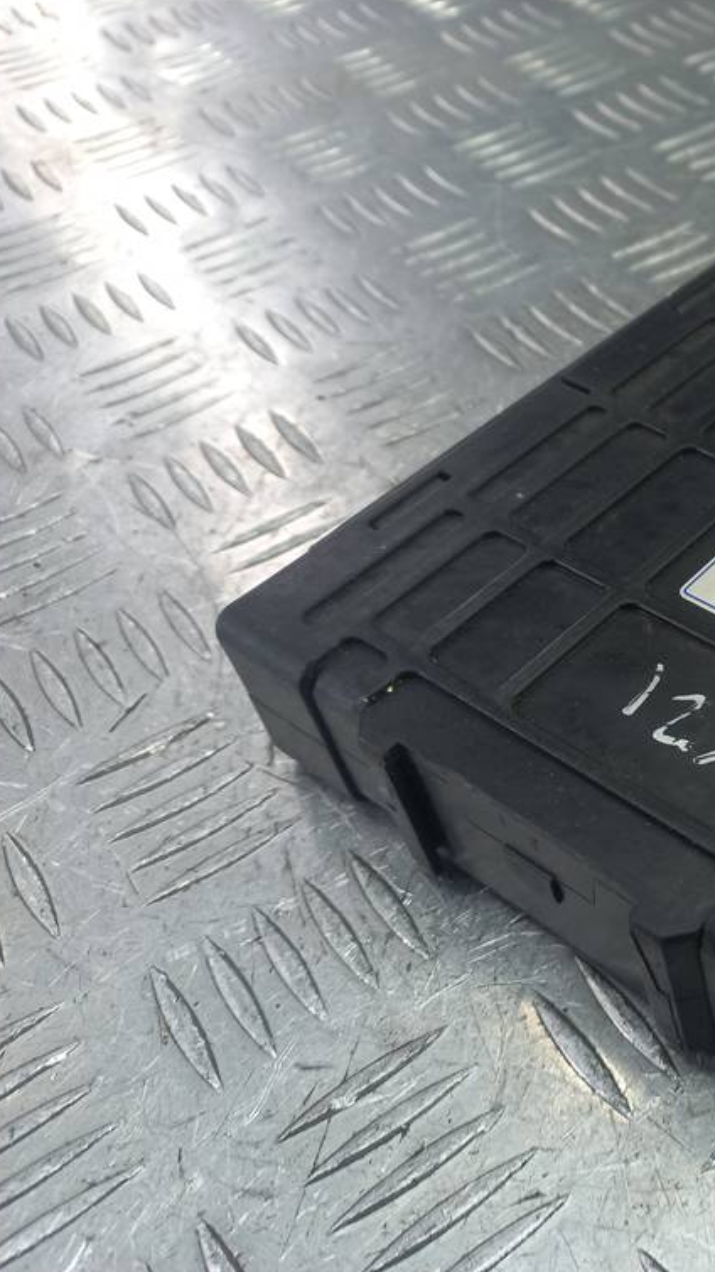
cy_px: 638
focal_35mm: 37
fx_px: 1247
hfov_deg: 28.2
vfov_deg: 54.0
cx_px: 845
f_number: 1.8
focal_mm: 4.6
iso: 64
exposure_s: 1/50
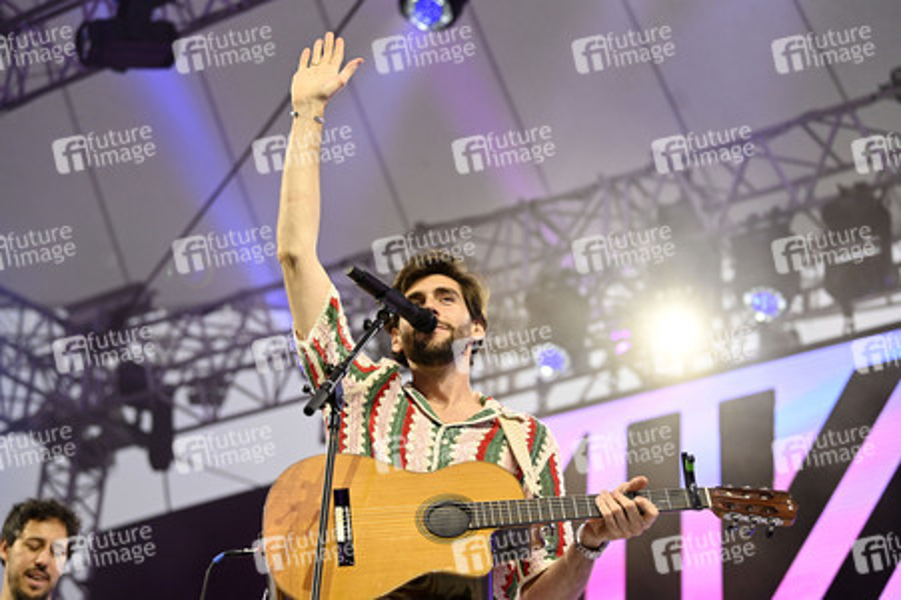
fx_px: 2001
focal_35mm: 80
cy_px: 300
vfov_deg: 17.0
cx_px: 450
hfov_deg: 25.4
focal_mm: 80
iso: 2000
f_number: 3.5
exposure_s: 1/2000
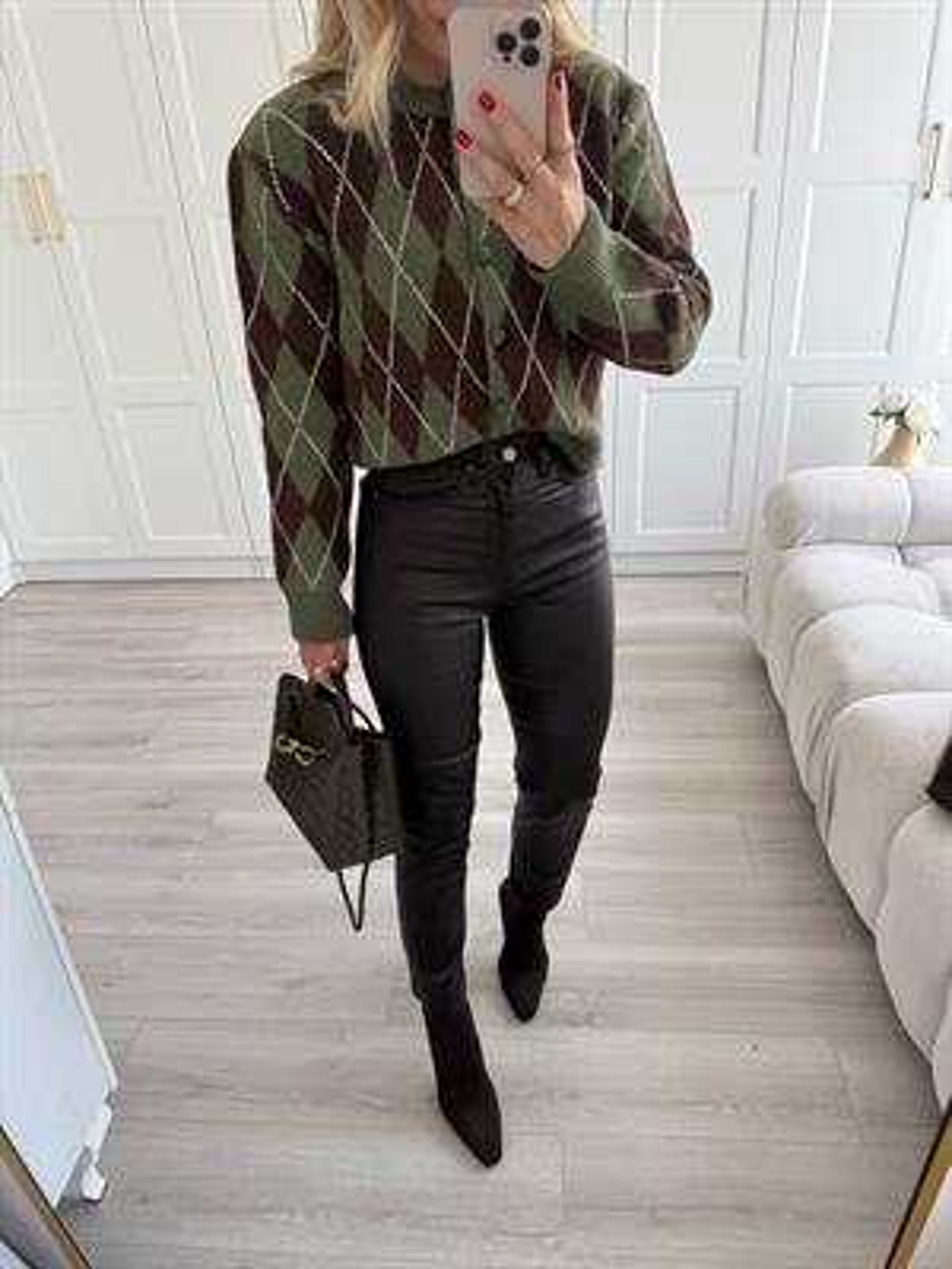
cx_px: 476
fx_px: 880
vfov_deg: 71.6
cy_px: 634
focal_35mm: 24
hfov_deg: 56.8
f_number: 1.78
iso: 100
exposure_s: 1/121
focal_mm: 6.76
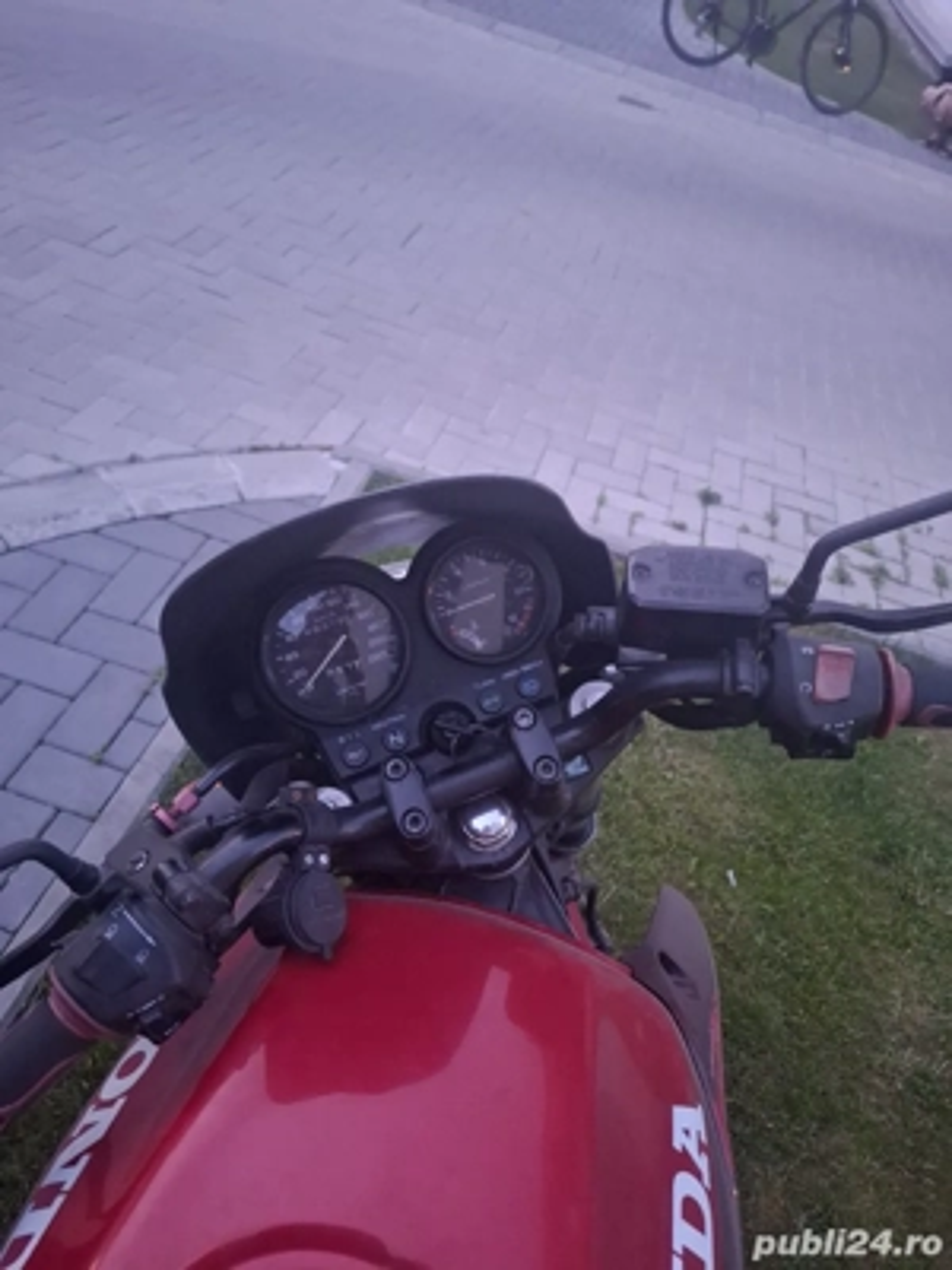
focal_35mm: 23
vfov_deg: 73.9
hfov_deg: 58.9
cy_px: 635
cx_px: 476
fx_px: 843
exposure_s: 1/25
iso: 640
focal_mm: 5.54
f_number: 1.8
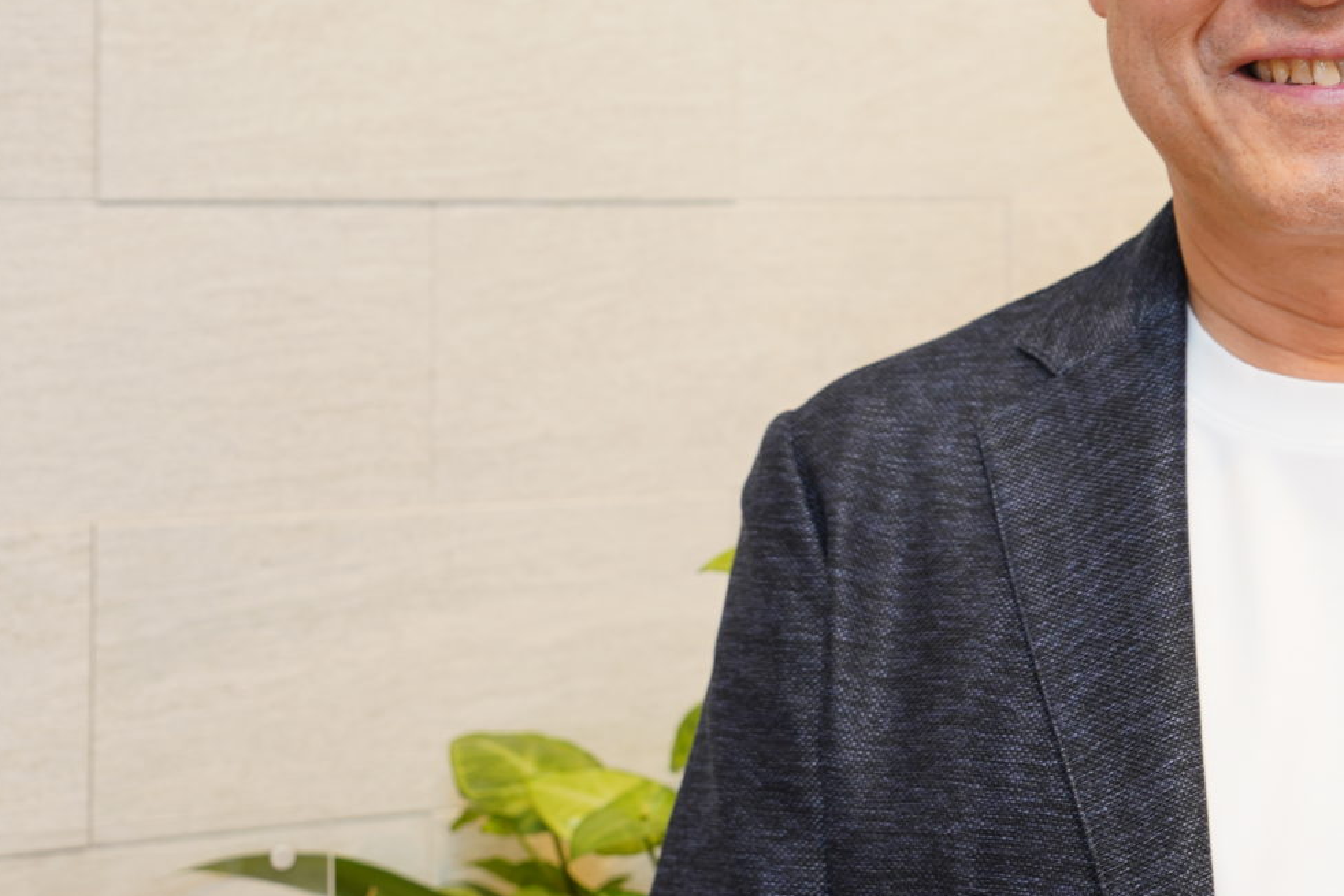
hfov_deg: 26.3
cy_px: 199
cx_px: 1326
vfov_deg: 18.5
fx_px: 2726
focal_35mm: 73
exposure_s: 1/50
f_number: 2.8
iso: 200
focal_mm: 28
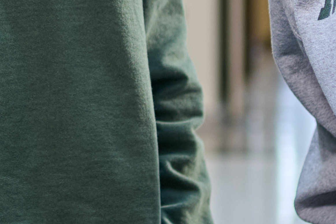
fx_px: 2278
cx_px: -81
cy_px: -131
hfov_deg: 8.3
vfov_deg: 5.6
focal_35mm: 244
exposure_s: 1/125
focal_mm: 35
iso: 200
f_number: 2
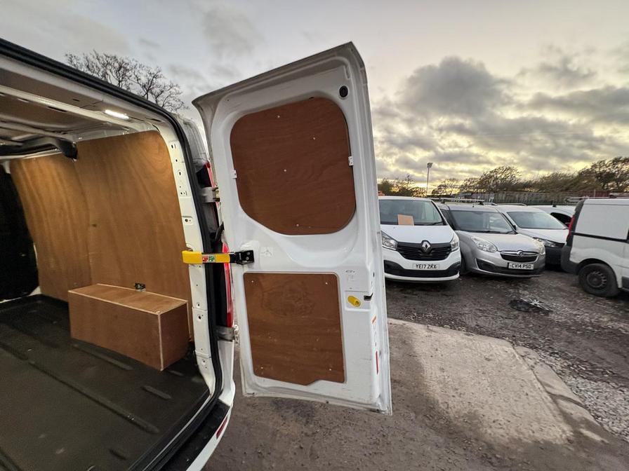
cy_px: 236
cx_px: 314
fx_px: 254
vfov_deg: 85.7
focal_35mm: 14
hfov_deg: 102.1
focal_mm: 2.22
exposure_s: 1/60
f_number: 2.2
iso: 320
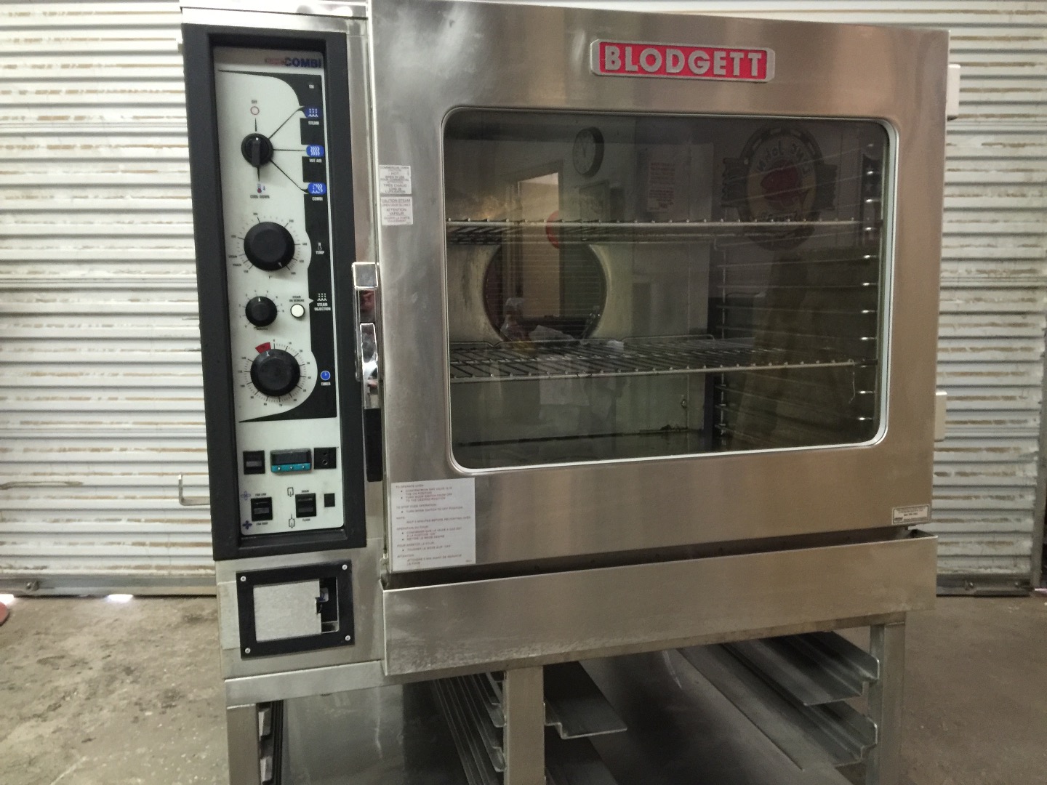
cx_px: 524
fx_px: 877
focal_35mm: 29
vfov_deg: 48.2
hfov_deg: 61.7
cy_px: 392
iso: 125
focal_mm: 4.15
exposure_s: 1/10
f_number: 2.2
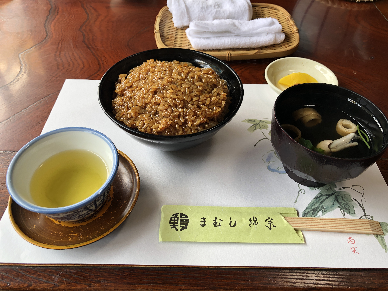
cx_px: 194
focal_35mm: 28
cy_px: 146
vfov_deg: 49.7
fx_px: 314
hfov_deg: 63.4
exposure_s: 1/120
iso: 40
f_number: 1.8
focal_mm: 4
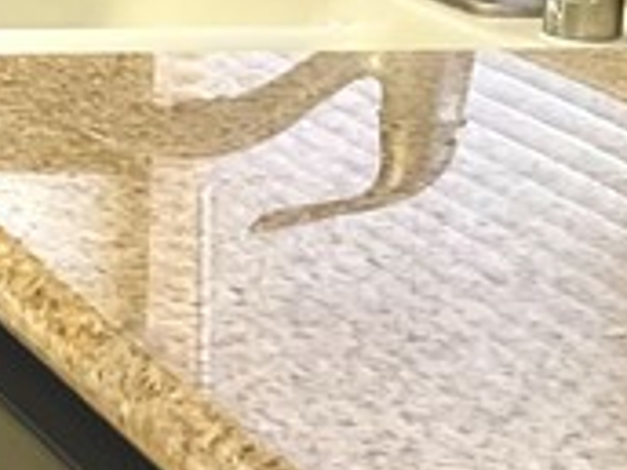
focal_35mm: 173
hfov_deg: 9.5
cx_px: -1101
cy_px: -36
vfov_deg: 8.5
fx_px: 3134
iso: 40
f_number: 1.8
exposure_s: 1/60
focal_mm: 3
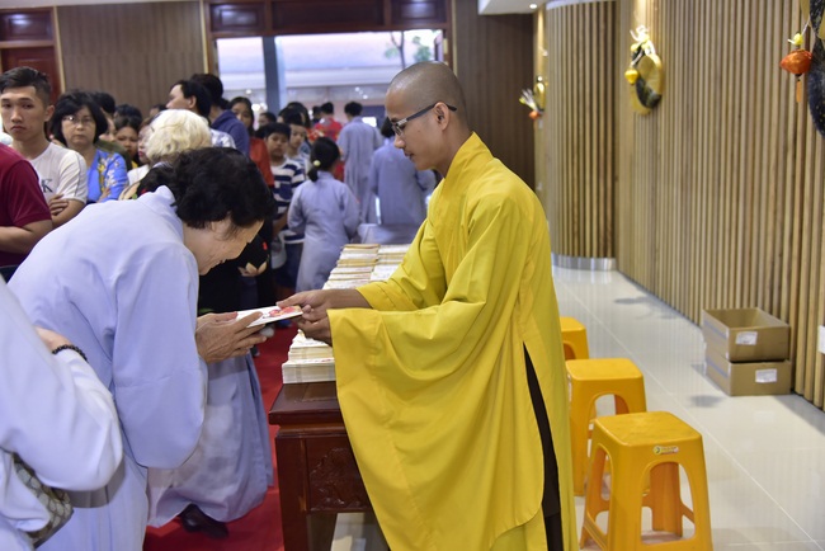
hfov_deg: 50.7
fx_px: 871
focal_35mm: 38
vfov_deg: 35.1
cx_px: 412
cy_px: 276
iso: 1600
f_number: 4
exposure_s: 1/80
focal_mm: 38
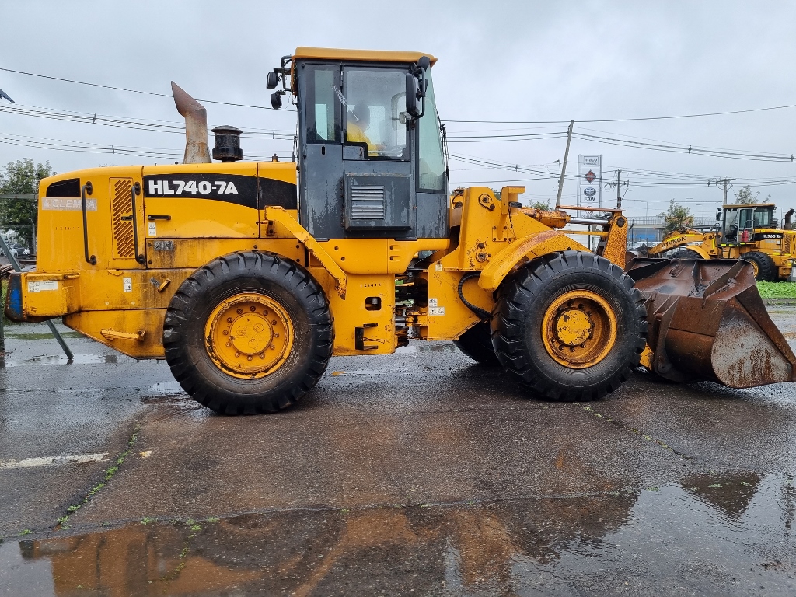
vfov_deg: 53.1
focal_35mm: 26
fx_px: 598
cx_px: 398
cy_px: 298
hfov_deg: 67.3
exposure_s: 1/632
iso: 50
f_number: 1.8
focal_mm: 5.4
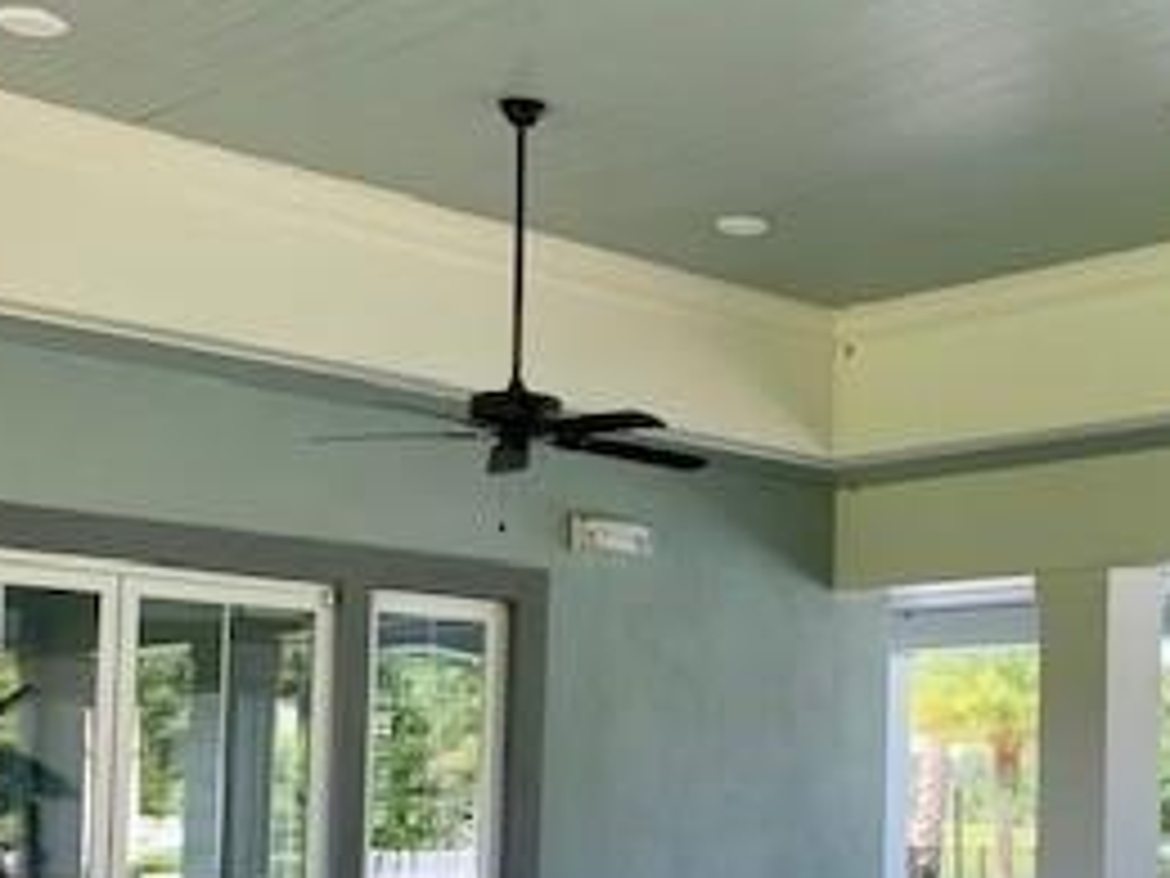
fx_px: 2163
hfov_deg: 29.2
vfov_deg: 22.5
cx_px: 1012
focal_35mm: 64
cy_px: 747
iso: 25
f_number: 1.8
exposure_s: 1/191
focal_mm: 4.25
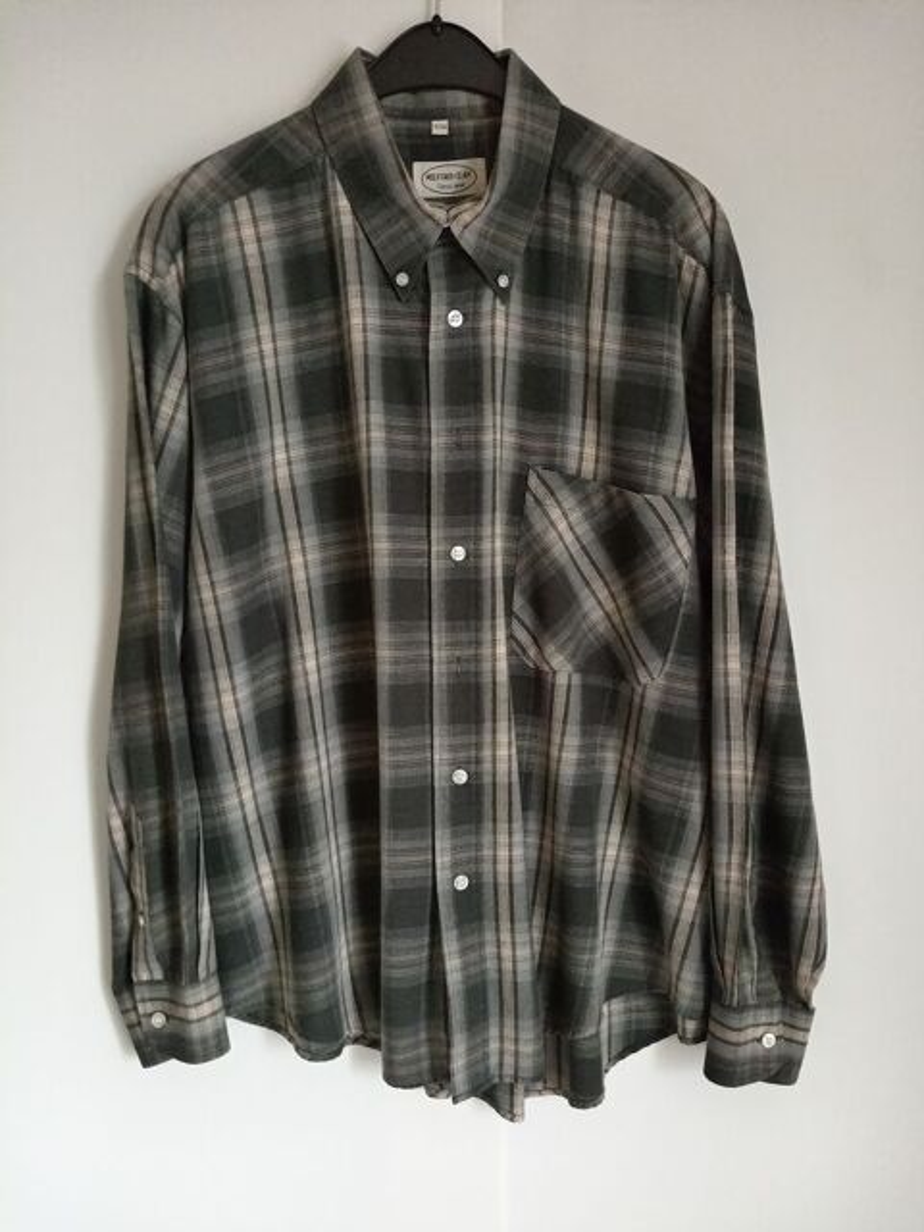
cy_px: 616
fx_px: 925
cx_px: 462
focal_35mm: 26
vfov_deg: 67.3
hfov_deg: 53.1
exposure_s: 1/20
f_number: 1.8
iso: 784
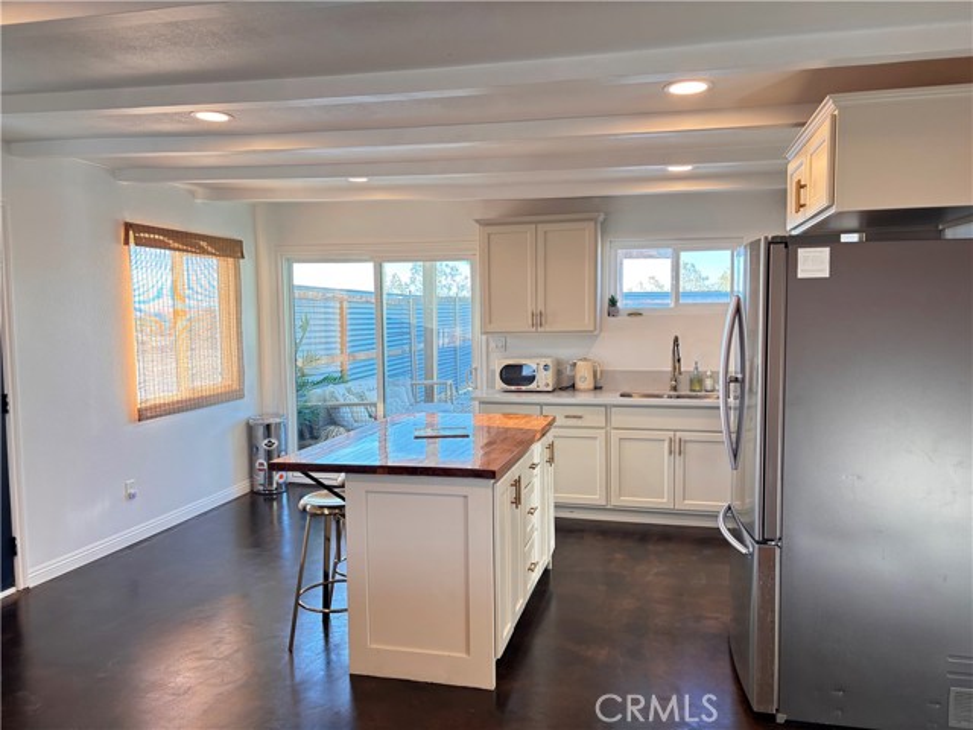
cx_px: 486
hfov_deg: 67.3
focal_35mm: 26
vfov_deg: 53.1
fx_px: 731
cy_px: 365
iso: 80
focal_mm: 5.96
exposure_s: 1/60
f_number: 1.6
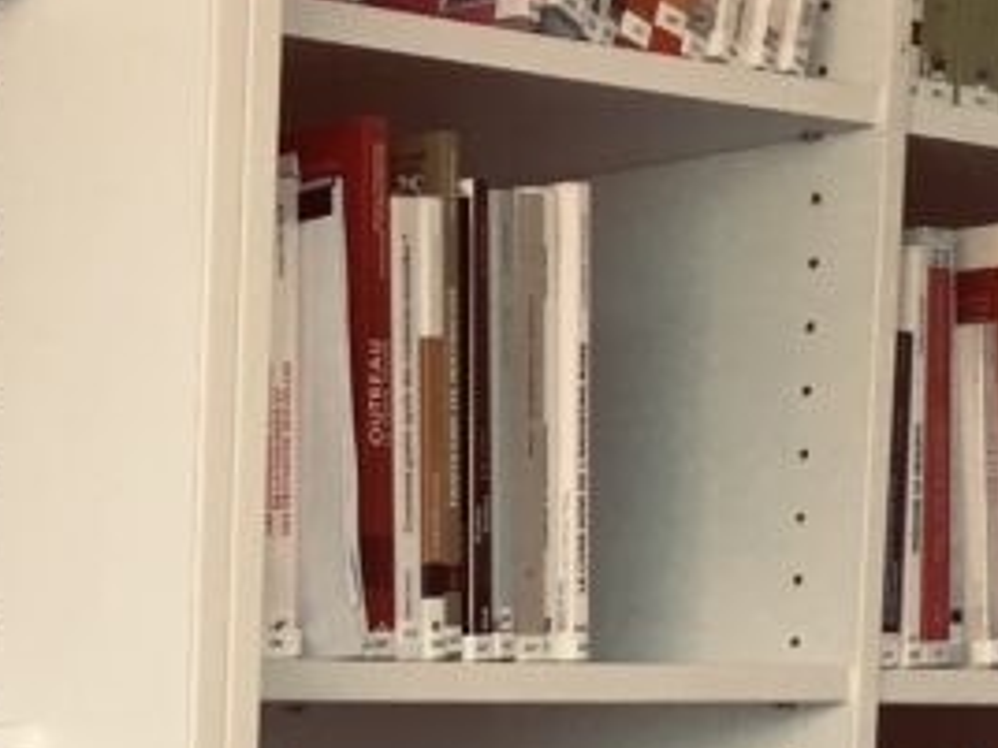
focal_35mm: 111
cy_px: 1038
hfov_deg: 16.1
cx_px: -533
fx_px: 3200
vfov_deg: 12.8
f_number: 2.2
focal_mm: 4.15
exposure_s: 1/33
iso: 25
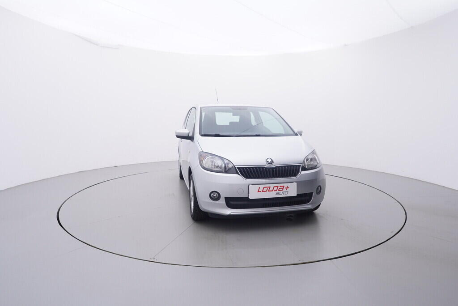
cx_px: 229
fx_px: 286
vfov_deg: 56.2
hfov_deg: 77.3
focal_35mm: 22
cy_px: 153
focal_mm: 15
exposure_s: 1/80
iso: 200
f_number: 5
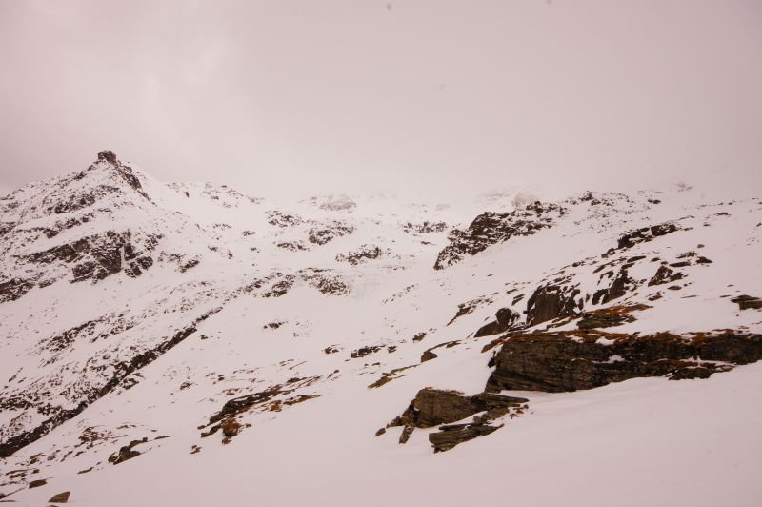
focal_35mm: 30
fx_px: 634
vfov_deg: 43.5
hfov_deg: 62.0
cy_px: 254
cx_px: 381
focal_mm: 20
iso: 200
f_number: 20
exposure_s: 1/160
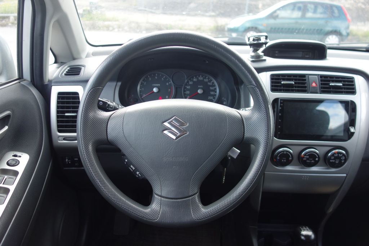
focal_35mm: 28
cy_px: 123
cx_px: 184
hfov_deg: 65.5
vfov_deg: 46.4
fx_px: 287
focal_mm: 10.4
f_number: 1.8
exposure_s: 1/250
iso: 125
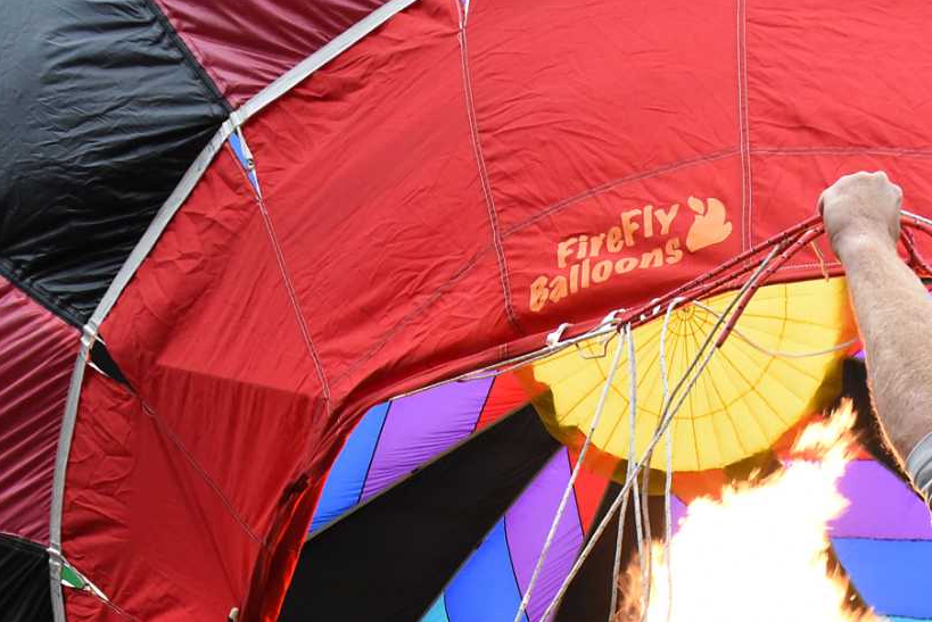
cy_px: 774
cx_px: 695
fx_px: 907
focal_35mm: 35
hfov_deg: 52.1
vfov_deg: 31.0
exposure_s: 1/125
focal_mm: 14
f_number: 11
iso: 4000
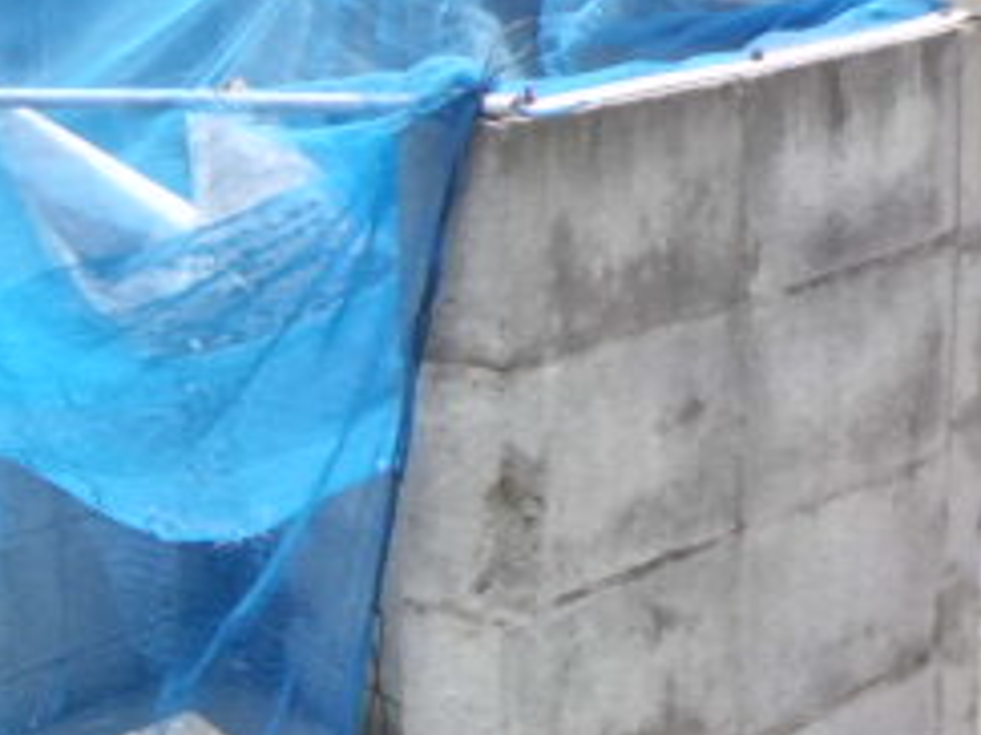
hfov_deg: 15.5
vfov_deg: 11.9
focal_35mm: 124
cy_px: 626
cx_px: -109
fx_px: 3512
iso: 200
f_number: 3.4
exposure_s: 1/1000
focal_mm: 8.3
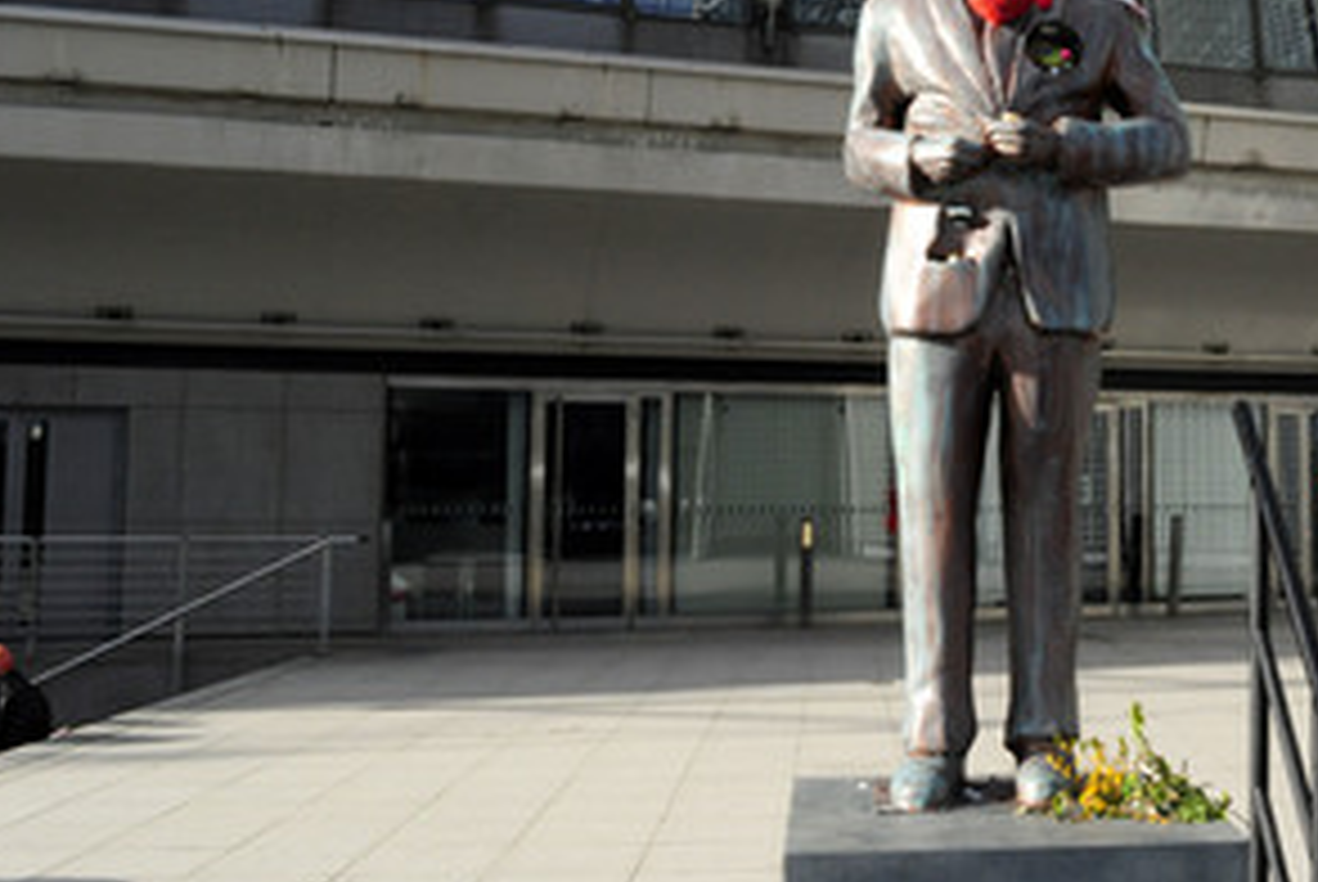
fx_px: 1686
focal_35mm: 46
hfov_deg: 41.5
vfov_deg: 29.3
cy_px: 382
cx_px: 985
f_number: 20
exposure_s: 1/200
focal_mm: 20
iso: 1000
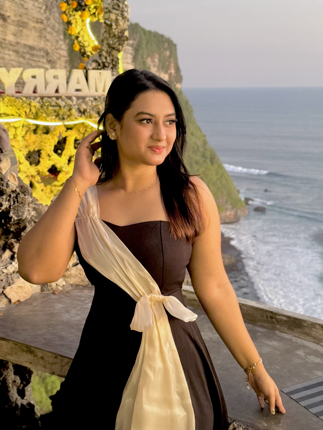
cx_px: 162
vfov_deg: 39.7
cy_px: 215
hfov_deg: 30.3
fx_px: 597
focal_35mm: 48
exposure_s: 1/25
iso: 640
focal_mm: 6.76
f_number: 1.78
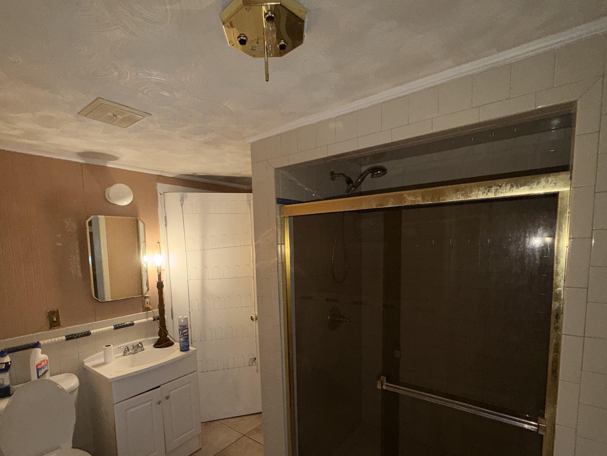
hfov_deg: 87.7
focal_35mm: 18
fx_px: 316
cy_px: 275
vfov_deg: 70.8
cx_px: 291
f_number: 2.2
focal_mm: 2.22
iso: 80
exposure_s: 1/60
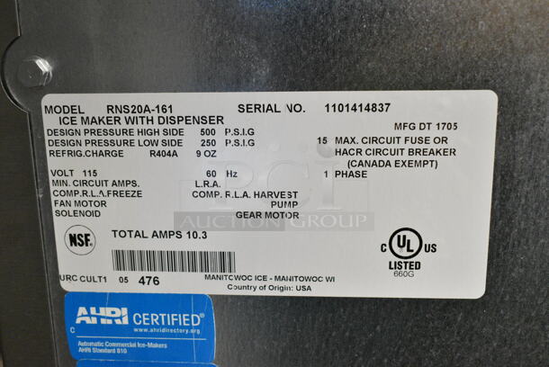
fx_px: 664
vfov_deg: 30.9
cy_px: 184
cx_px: 274
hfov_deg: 44.9
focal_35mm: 44
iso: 6400
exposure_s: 1/320
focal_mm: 29
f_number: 7.1
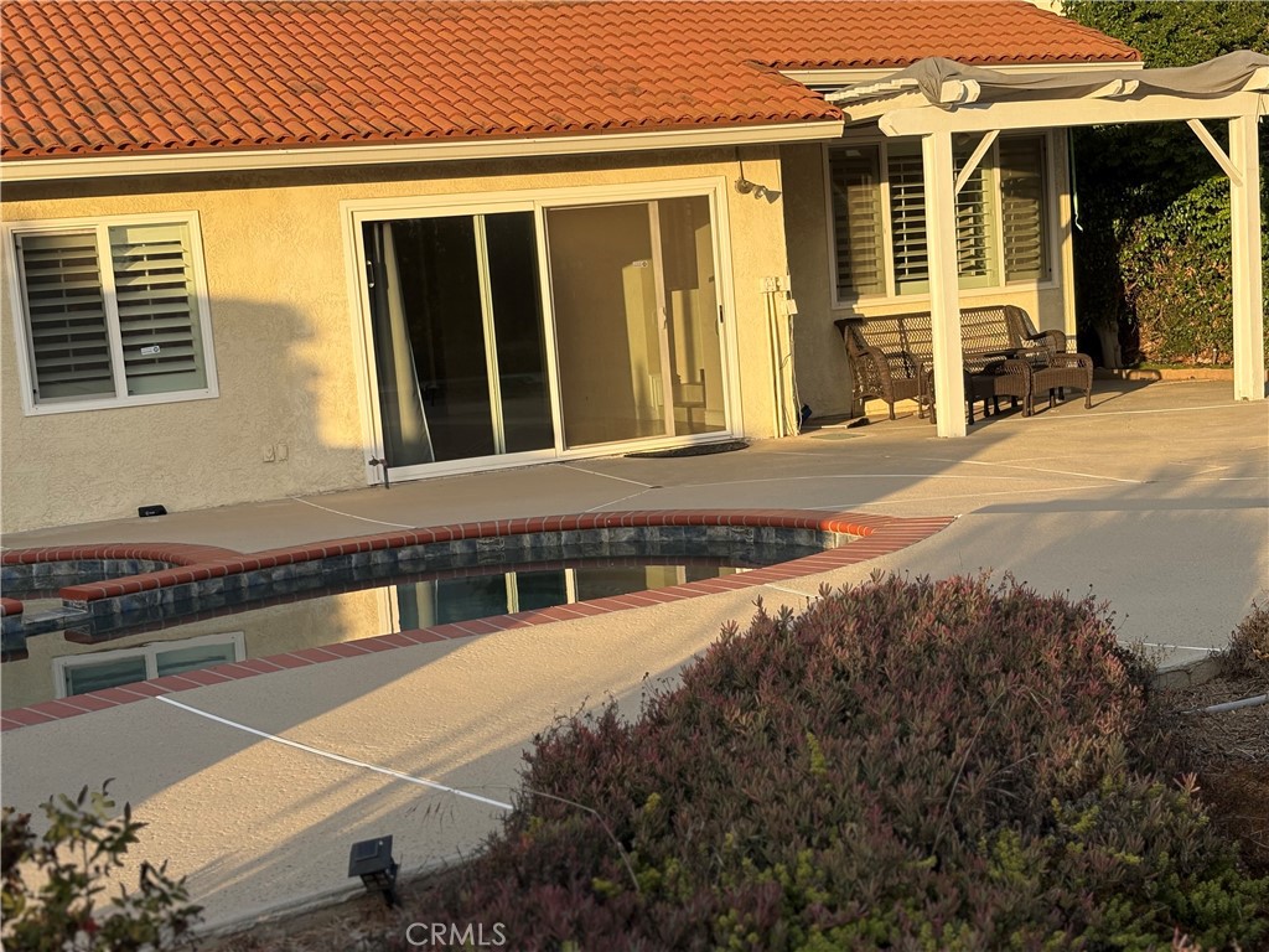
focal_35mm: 52
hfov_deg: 36.8
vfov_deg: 28.0
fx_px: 1906
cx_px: 634
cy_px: 476
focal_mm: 5.96
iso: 32
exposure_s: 1/1175
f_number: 1.6
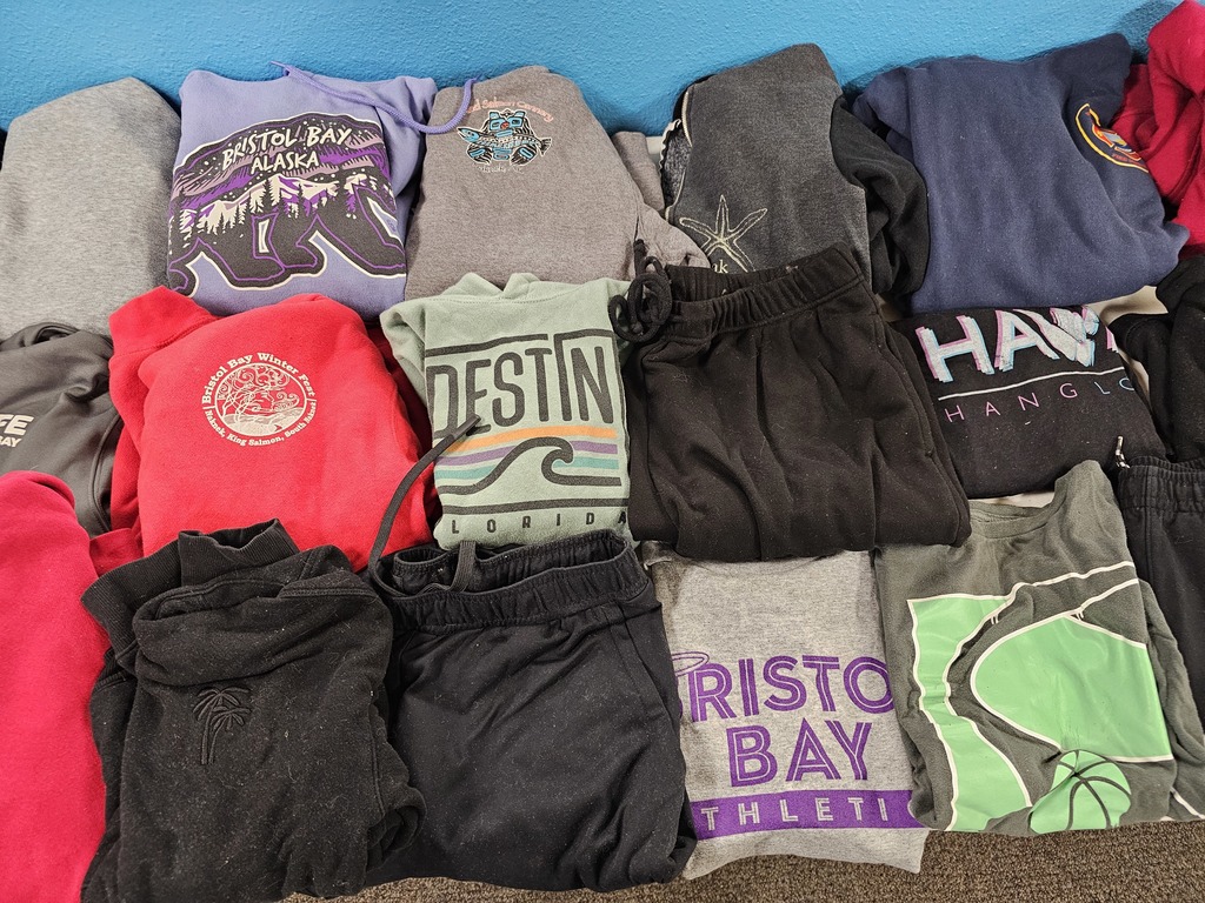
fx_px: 801
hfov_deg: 73.9
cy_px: 452
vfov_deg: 58.9
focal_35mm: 23
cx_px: 602
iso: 640
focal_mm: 6.3
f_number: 1.7
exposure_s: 1/60
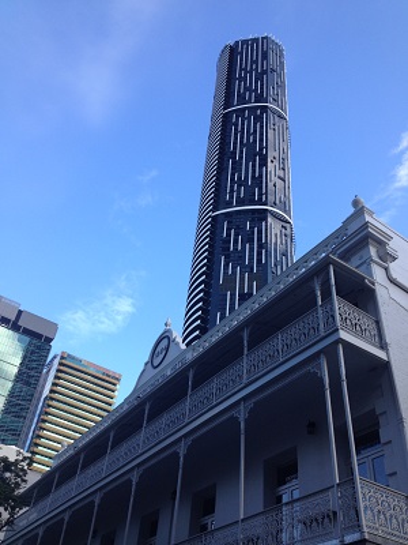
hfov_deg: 40.7
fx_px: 550
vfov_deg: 52.6
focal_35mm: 35
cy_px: 272
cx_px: 204
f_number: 2.4
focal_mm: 4.28
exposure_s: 1/307
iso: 50
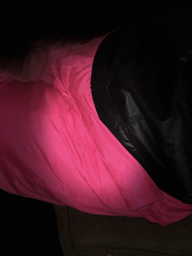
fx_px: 385
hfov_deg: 28.0
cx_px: 96
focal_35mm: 52
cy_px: 128
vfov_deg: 36.8
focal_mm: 6
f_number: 2.4
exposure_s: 1/60
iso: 200
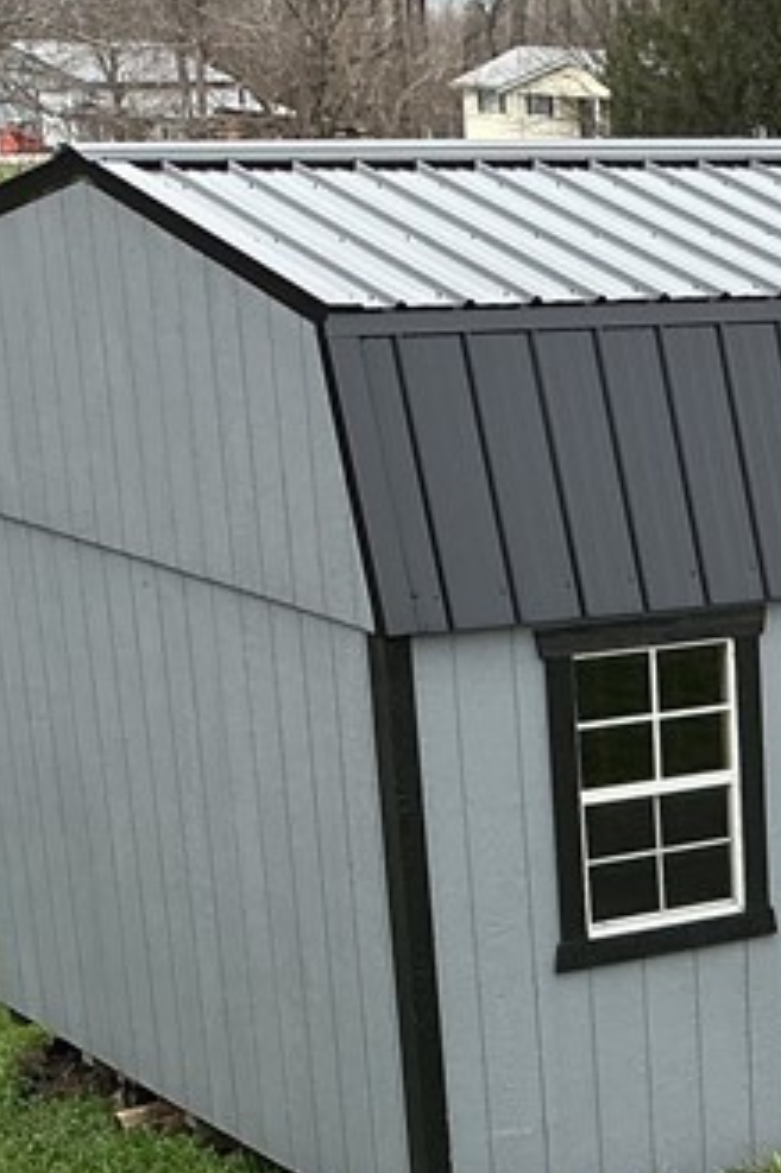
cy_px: 1337
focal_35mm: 94
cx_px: 1170
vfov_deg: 20.5
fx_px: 3062
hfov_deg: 13.7
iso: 25
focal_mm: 3
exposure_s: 1/358
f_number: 1.8
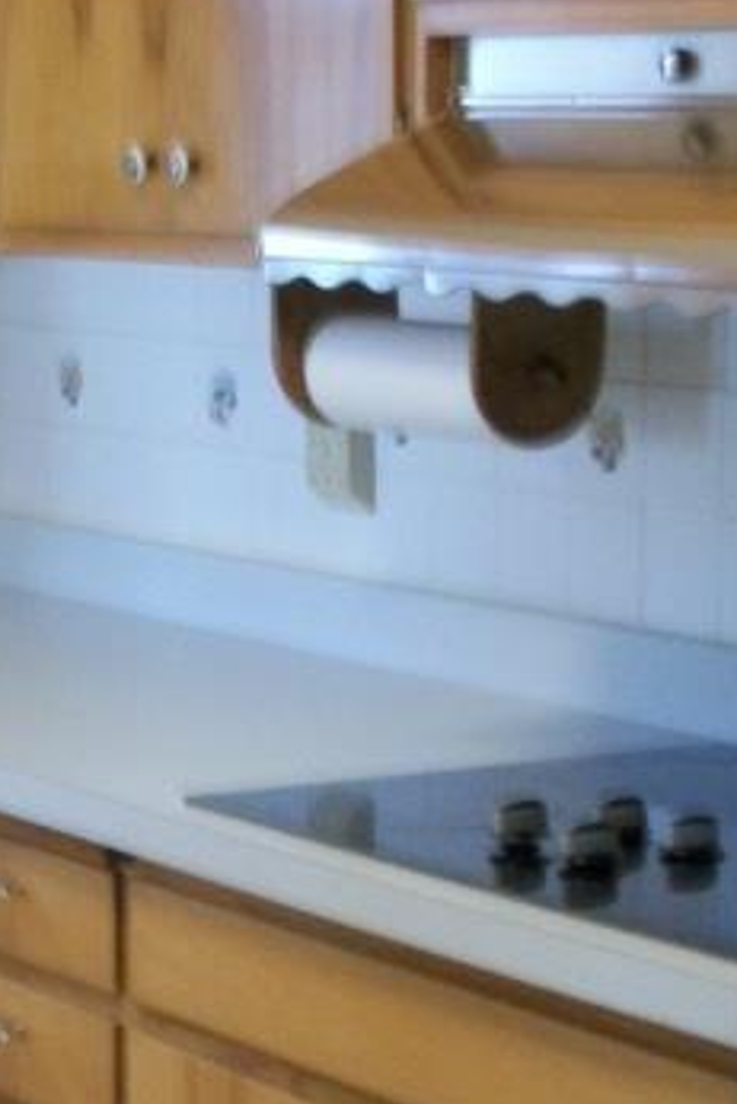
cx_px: -220
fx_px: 3773
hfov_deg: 10.9
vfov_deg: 16.6
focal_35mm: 123
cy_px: 724
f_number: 2.9
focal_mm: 5.7
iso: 160
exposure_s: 1/13
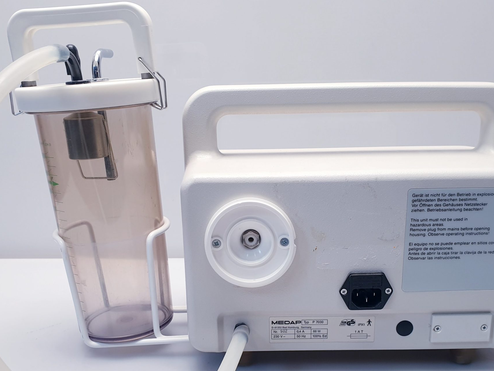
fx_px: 557
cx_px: 257
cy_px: 269
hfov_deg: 47.9
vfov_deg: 36.1
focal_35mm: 39
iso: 64
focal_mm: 4.3
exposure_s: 1/50
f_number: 2.4
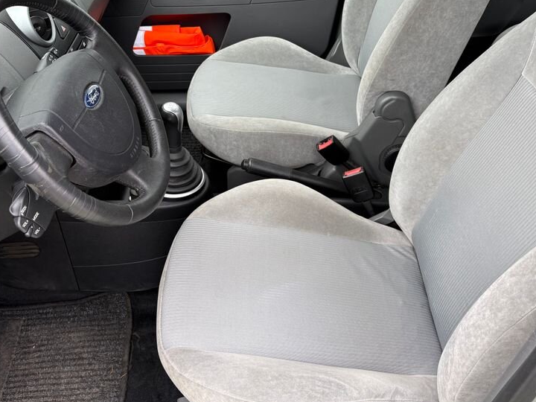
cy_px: 163
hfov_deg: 50.1
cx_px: 241
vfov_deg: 38.5
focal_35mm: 37
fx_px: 573
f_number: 1.6
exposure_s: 1/142
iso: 50
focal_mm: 5.96
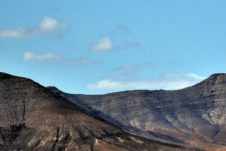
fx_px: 1459
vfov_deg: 5.9
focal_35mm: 232
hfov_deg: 8.8
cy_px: 66
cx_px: 197
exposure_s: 1/250
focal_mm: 55
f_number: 8
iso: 100
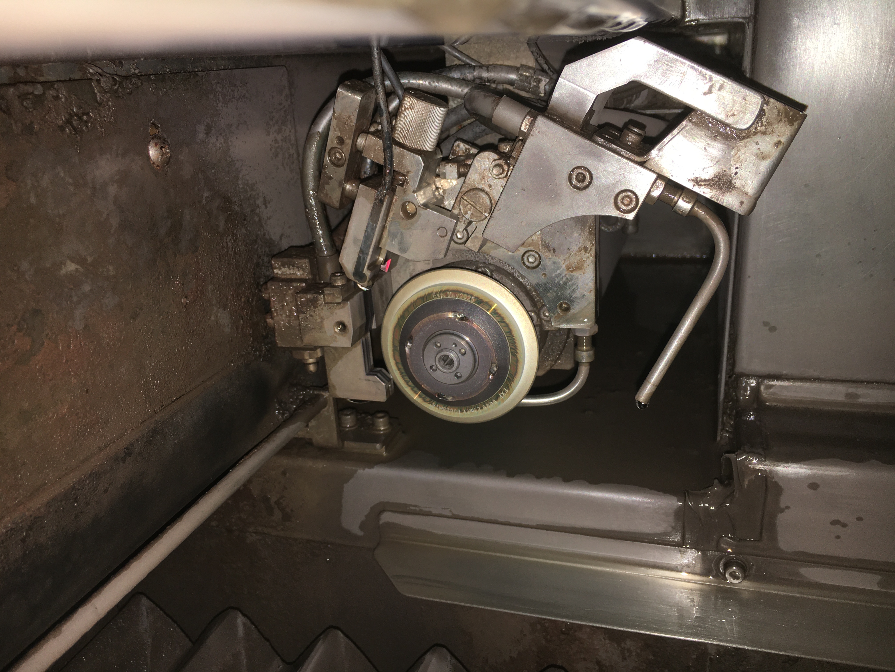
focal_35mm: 29
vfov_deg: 48.2
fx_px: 750
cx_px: 448
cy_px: 336
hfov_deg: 61.7
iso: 25
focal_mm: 4.15
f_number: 2.2
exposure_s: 1/40
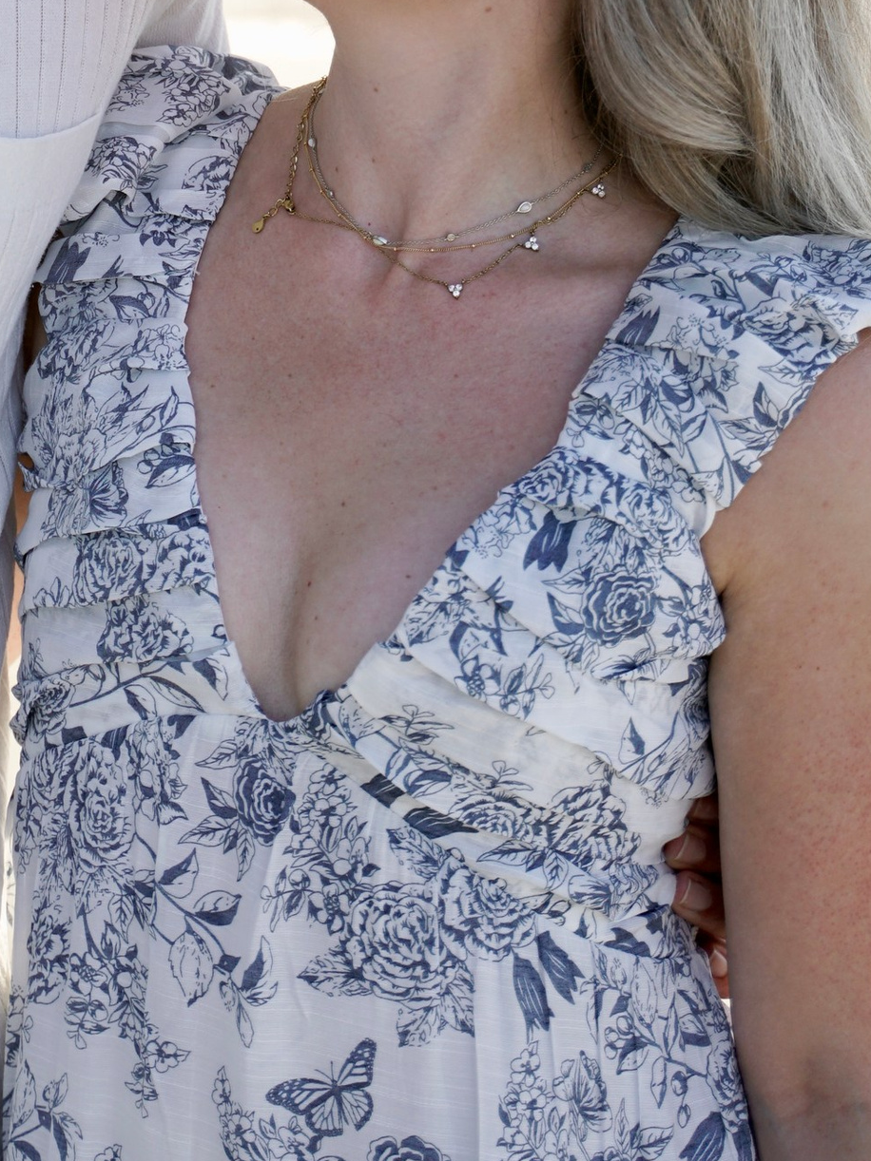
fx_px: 4766
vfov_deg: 13.5
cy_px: -232
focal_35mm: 142
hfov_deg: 10.3
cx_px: -42
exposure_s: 1/640
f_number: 2.8
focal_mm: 47
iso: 100
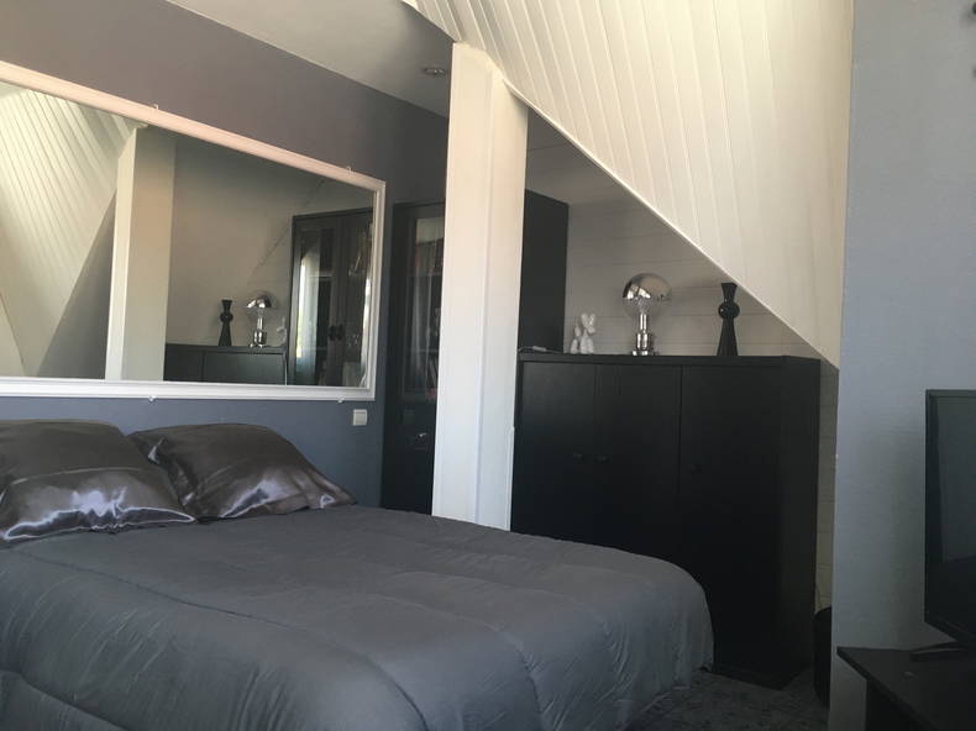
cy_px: 366
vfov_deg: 48.2
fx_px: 817
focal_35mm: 29
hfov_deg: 61.7
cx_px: 488
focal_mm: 4.15
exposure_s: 1/33
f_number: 2.2
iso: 125
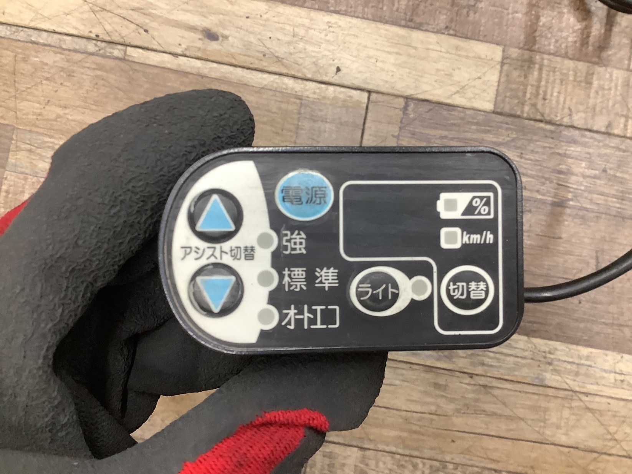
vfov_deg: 45.5
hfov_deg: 58.3
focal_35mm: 31
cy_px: 237
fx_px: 566
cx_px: 316
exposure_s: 1/60
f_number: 2.4
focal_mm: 3.3
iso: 200
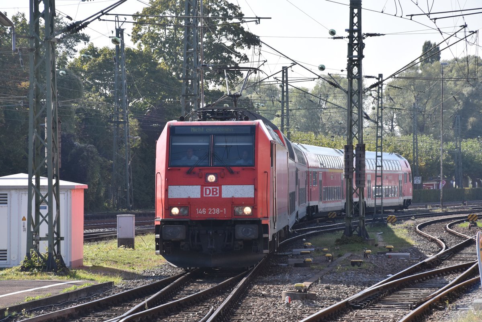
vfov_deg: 8.7
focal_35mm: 158
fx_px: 2109
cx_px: 241
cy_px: 161
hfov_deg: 13.0
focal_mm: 105
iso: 360
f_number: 8
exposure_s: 1/500
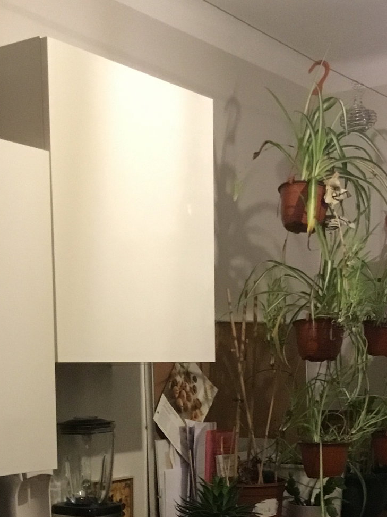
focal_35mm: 68
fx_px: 1014
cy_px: 498
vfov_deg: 27.2
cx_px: 111
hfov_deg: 21.5
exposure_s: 1/17
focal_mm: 3.3
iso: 200
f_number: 2.4
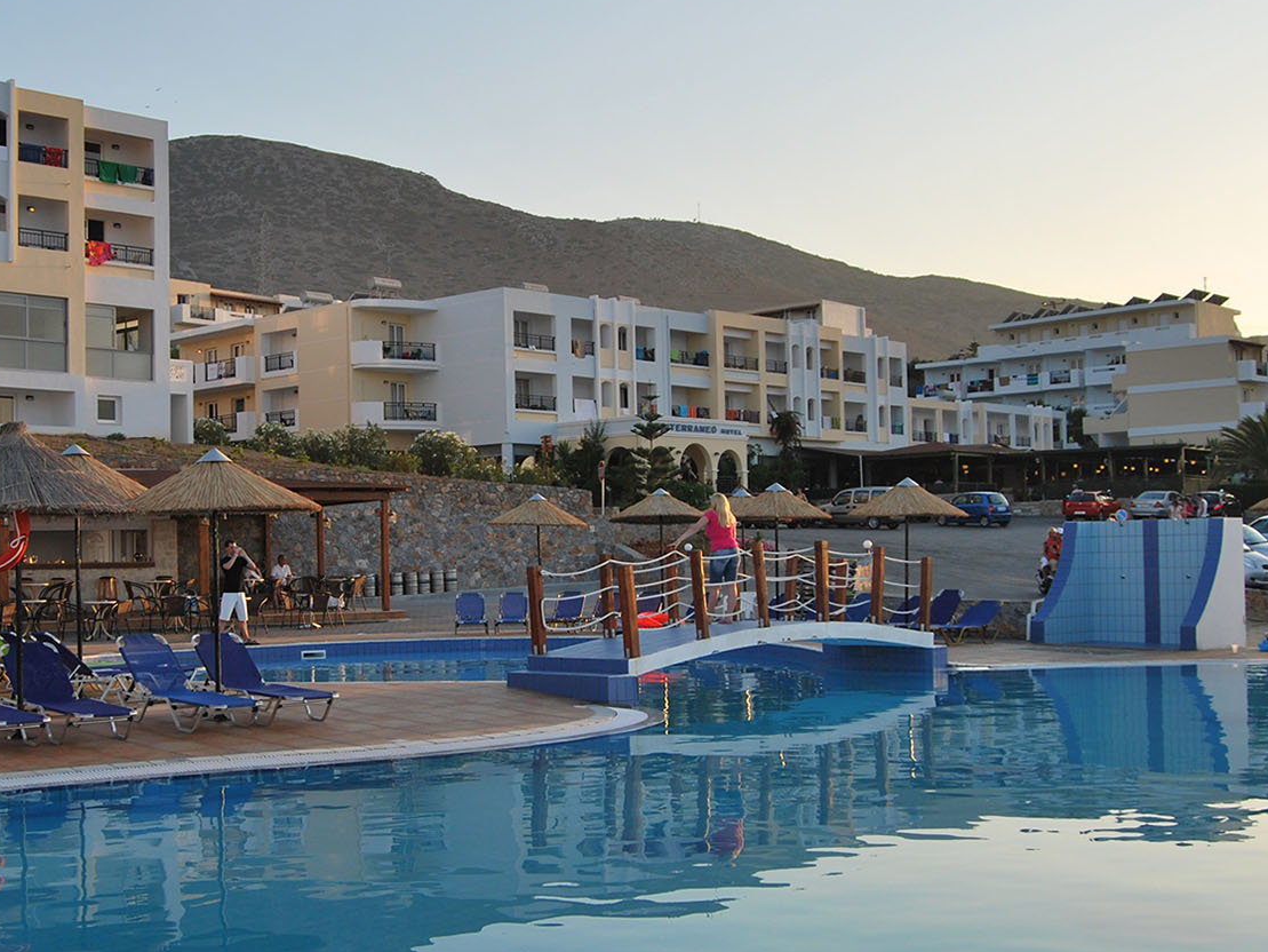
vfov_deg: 32.2
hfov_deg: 41.6
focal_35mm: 45
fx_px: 1649
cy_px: 518
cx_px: 447
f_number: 6.3
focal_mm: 18
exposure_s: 1/200
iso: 100
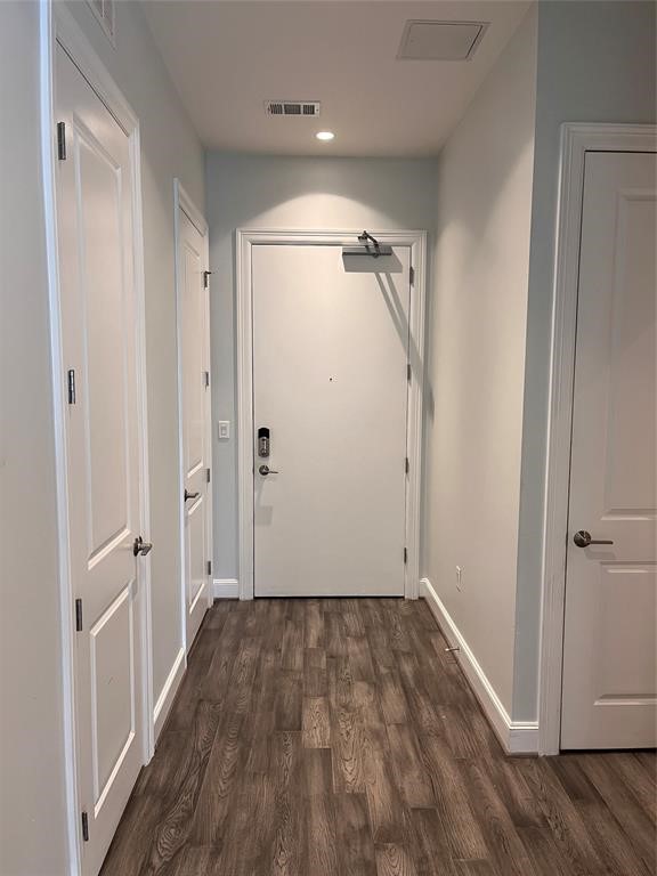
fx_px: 658
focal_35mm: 26
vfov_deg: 67.3
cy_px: 438
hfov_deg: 53.1
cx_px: 328
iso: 160
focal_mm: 5.1
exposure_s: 1/60
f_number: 1.6
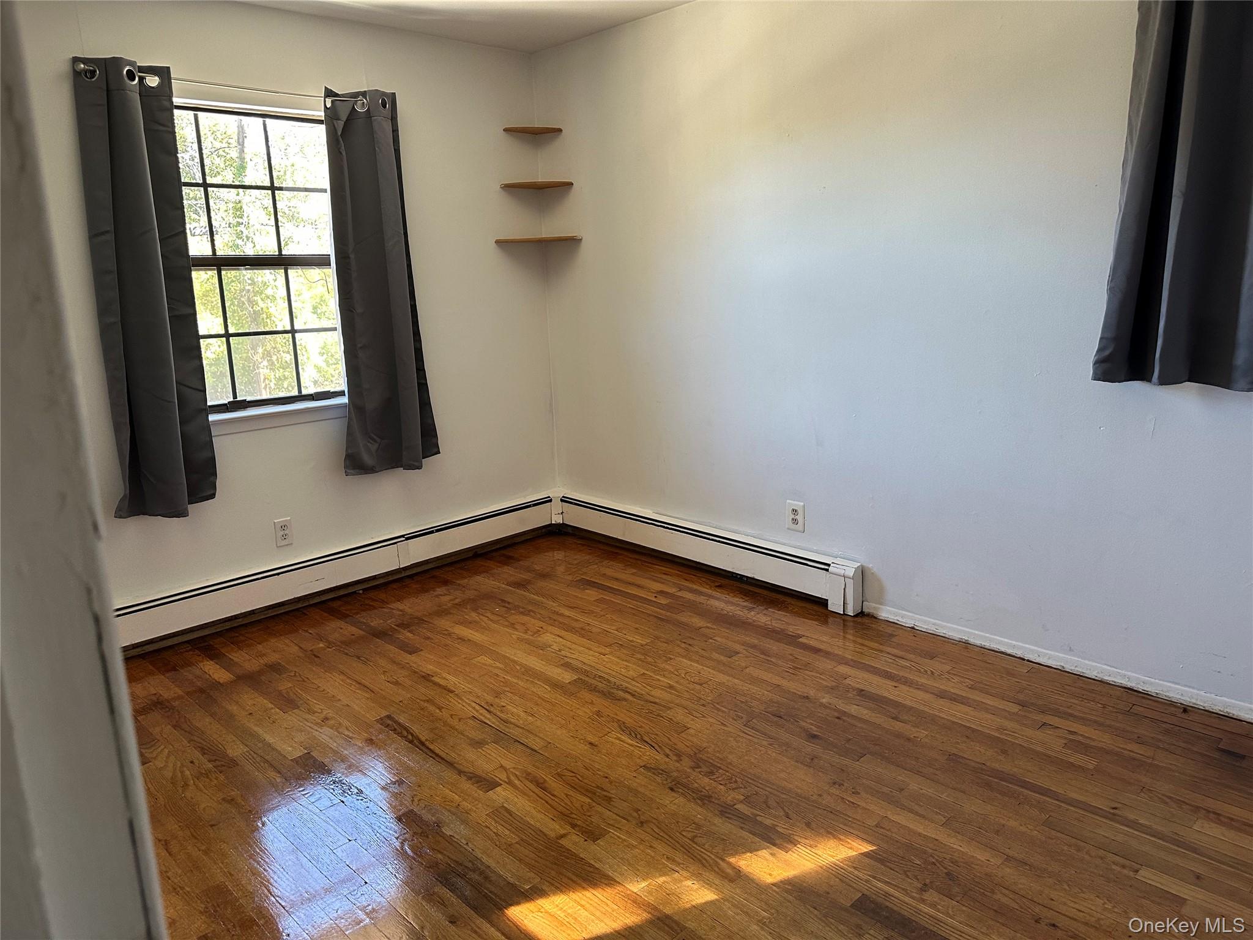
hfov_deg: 71.6
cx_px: 626
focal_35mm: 24
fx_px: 869
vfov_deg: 56.8
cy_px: 470
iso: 250
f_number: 1.78
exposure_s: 1/102
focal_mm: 6.86
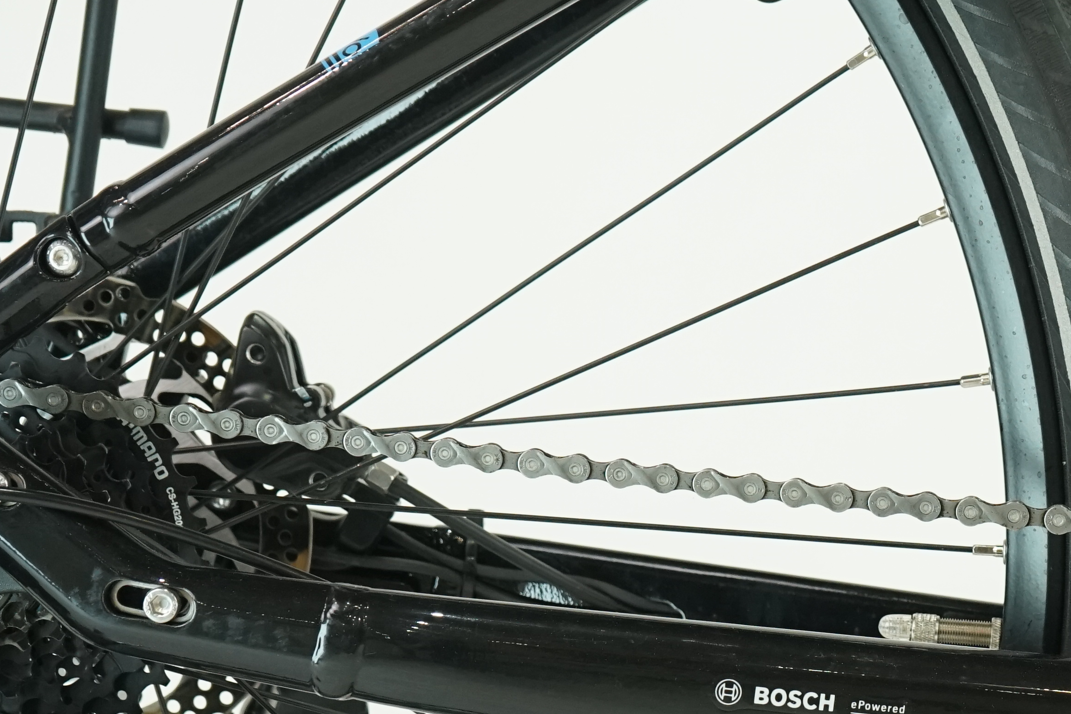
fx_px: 3451
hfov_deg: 17.4
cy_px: 668
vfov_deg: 11.7
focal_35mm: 116
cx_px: 975
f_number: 5.6
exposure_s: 1/200
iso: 1600
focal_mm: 45
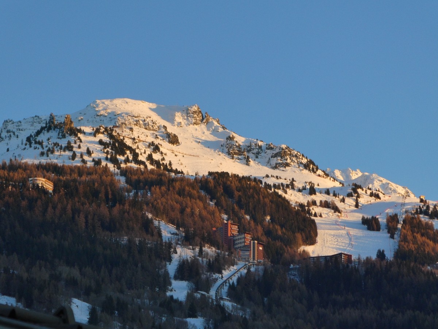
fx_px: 2708
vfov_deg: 6.9
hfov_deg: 9.2
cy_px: 164
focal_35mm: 214
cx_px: 219
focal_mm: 38.4
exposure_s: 1/80
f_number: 5.6
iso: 80
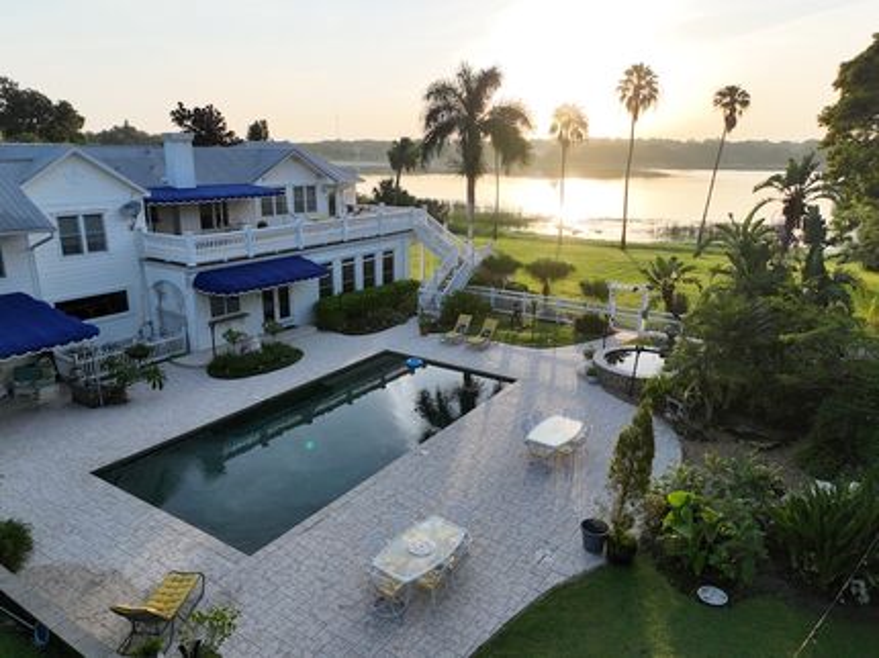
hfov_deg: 71.6
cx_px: 440
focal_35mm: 24
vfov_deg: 56.8
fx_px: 609
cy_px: 329
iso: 400
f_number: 2.8
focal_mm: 12.29
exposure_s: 1/1250
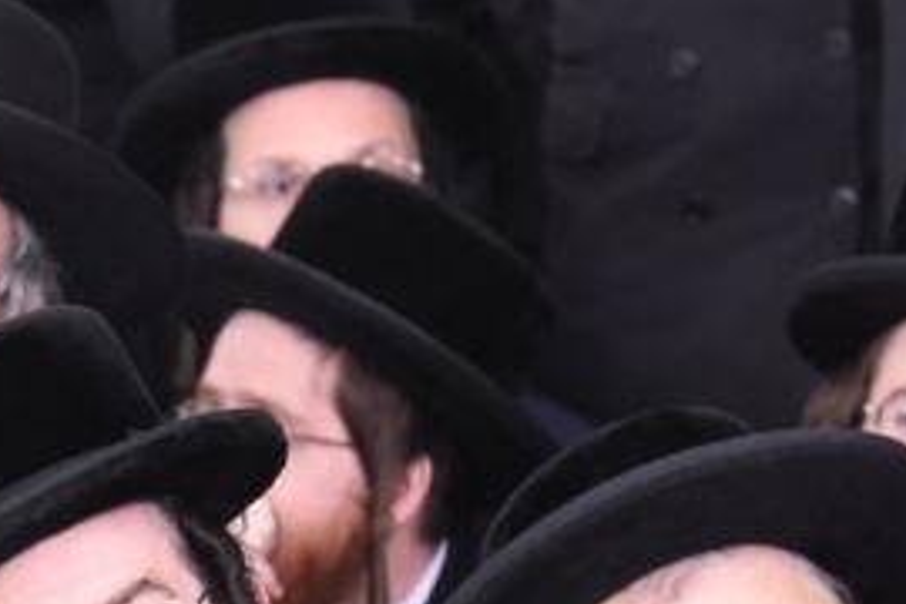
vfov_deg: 2.6
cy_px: 760
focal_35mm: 530
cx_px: -372
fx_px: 13337
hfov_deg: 3.9
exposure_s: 1/125
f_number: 4.5
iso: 2500
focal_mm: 140
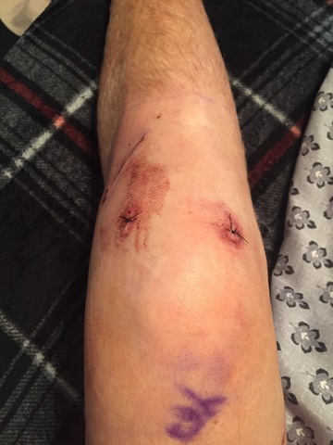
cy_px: 222
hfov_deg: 48.2
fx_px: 372
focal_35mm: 29
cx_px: 166
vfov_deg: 61.7
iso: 250
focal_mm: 4.15
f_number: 2.2
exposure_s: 1/20
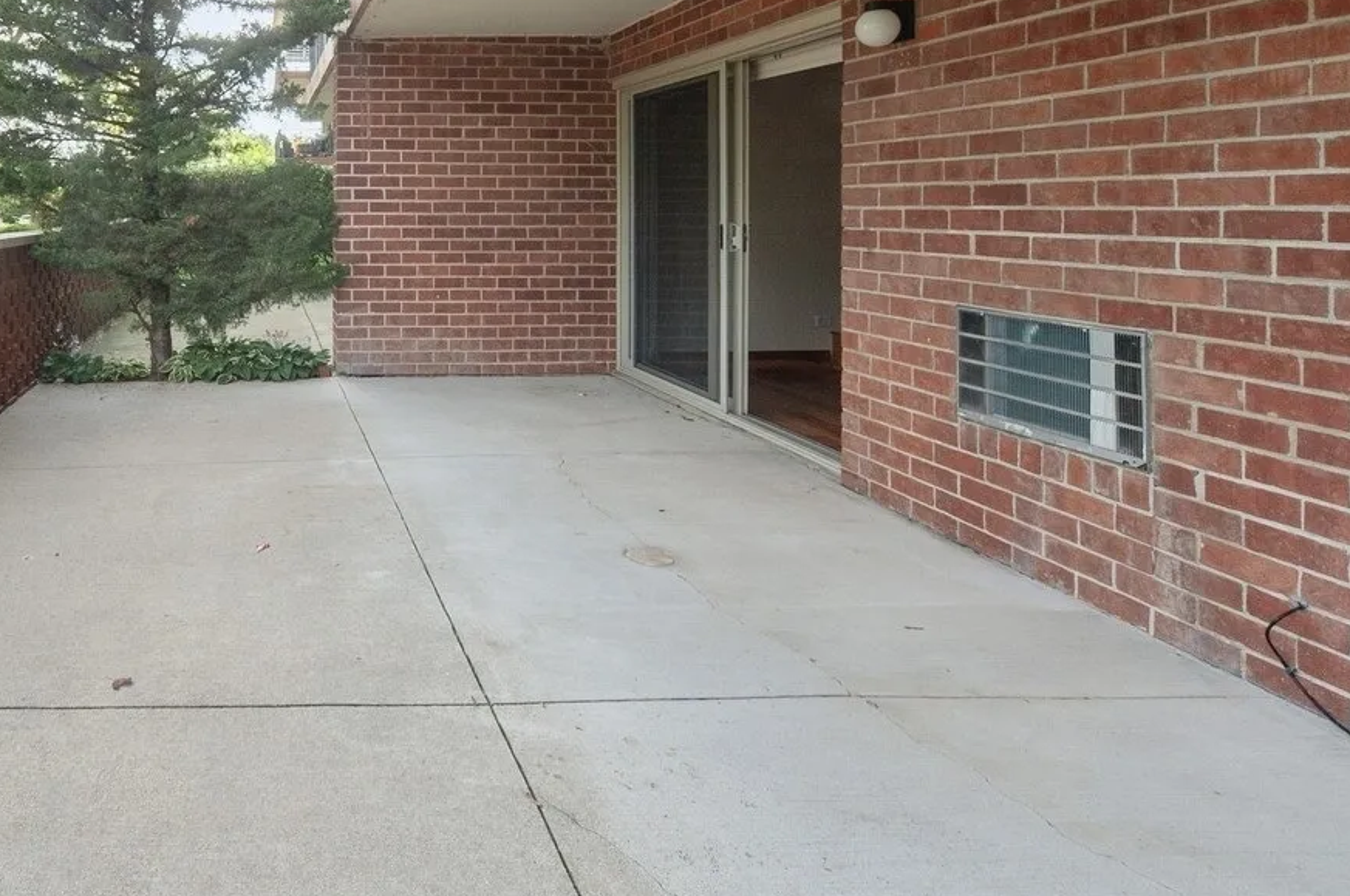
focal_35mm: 22
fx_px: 824
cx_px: 263
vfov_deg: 53.4
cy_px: 181
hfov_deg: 70.5
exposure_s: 1/200
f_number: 8
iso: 200
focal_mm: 12
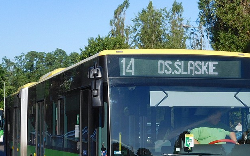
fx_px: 729
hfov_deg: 19.4
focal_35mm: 107
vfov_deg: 12.2
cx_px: 144
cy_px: 130
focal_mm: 12.5
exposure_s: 1/800
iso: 125
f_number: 4.5
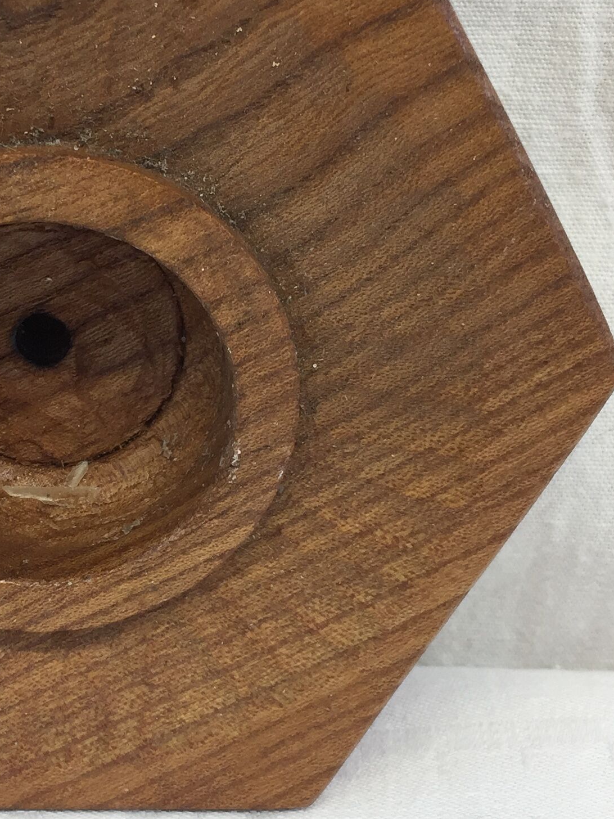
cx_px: 68
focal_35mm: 65
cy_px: 393
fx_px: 1537
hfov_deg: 22.1
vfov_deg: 29.8
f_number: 2.2
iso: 50
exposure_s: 1/100
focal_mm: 4.15
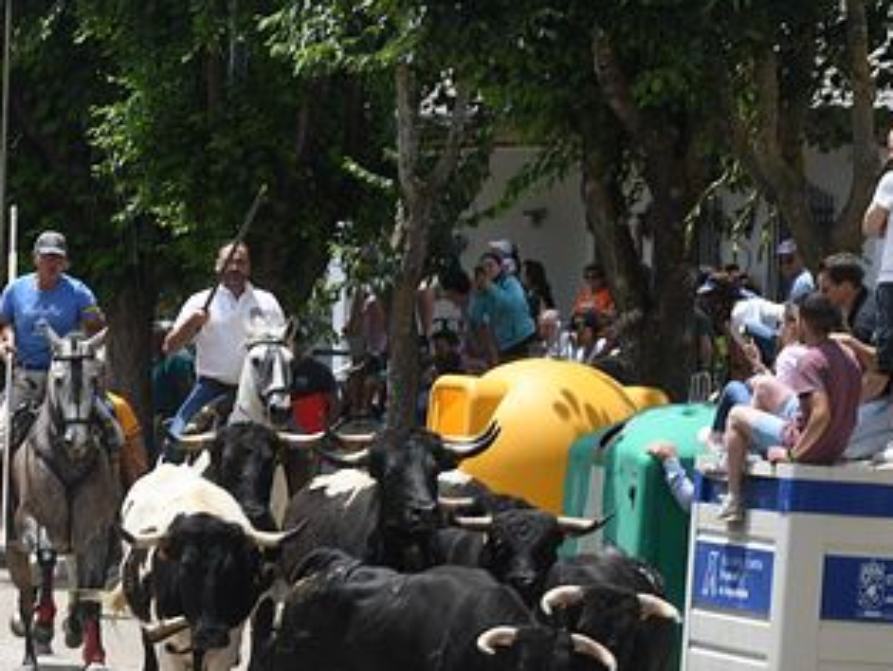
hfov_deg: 6.3
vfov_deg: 4.8
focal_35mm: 312
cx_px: -134
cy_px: 550
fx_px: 8055
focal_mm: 120
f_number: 9
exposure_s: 1/320
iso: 200
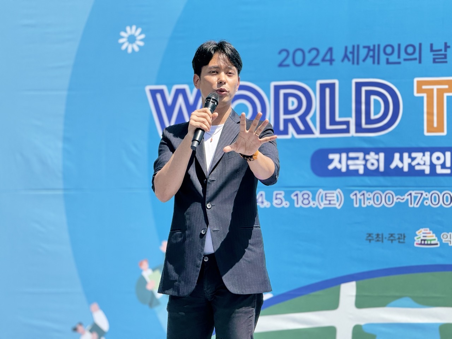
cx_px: 226
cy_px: 170
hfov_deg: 16.4
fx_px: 1567
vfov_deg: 12.3
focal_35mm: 120
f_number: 2.8
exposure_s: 1/661
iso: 50
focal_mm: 15.66
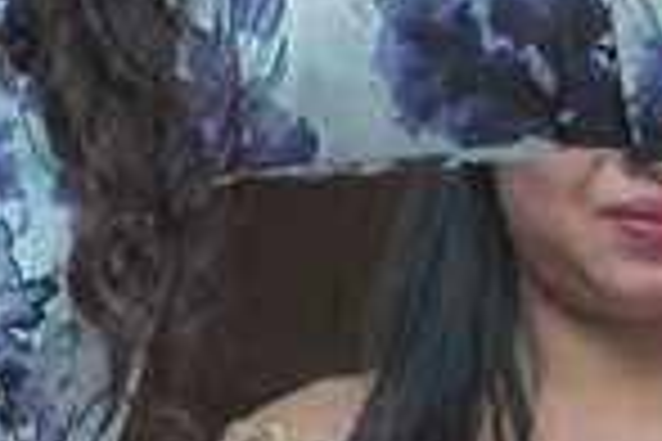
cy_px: 0
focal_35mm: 417
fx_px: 7668
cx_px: 1810
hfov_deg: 4.8
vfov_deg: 3.3
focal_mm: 60
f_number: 3.5
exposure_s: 1/2000
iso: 800
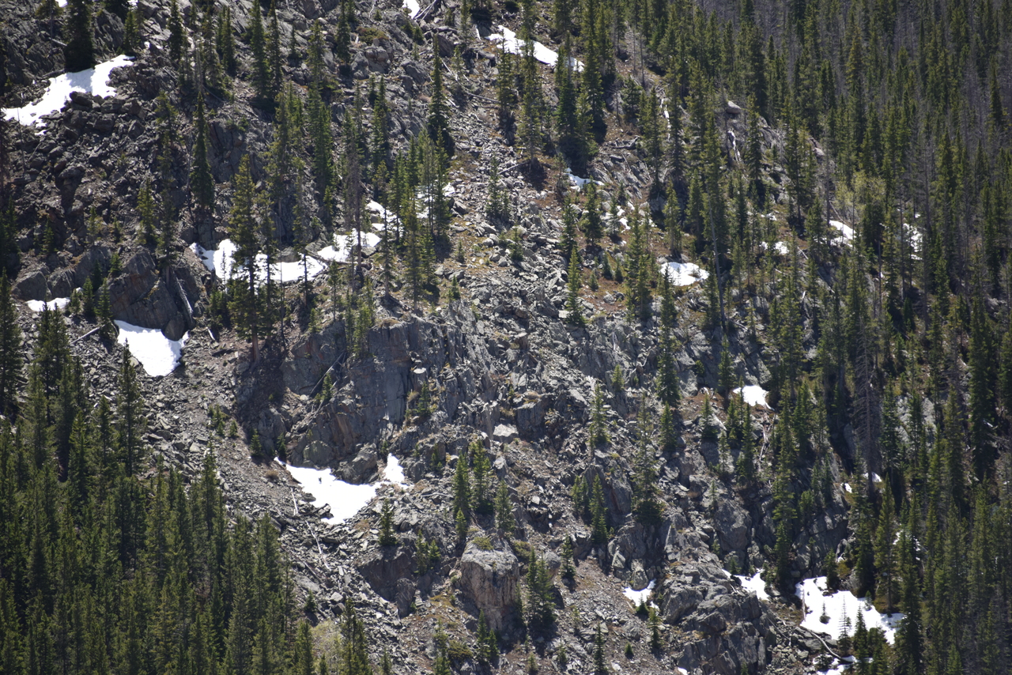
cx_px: 506
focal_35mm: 300
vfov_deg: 4.6
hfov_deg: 6.9
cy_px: 338
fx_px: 8435
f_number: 5.6
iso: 250
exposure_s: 1/640
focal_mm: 300
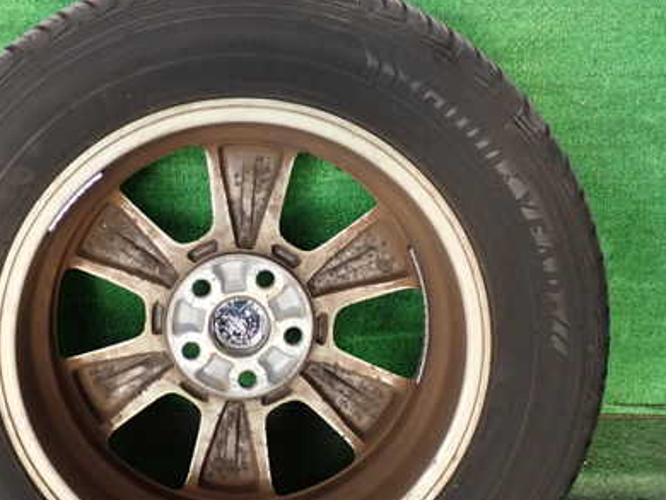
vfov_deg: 23.2
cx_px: 236
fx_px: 1213
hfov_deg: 30.5
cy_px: 323
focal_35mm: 63
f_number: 2.8
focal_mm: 7.31
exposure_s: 1/125
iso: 400
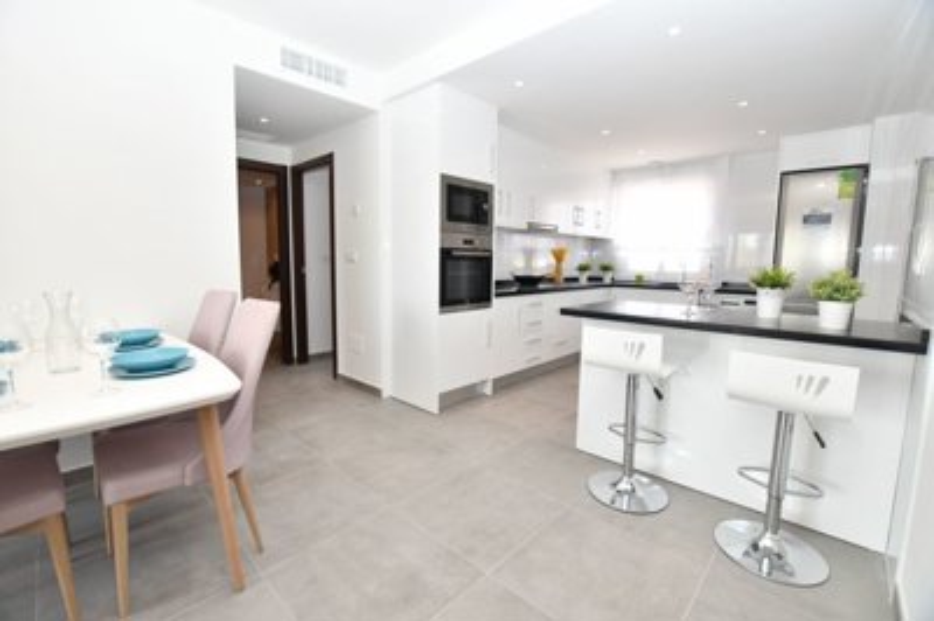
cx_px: 467
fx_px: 389
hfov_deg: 100.4
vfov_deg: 77.2
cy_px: 310
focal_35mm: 15
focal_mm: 10
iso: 400
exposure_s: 1/125
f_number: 4.5
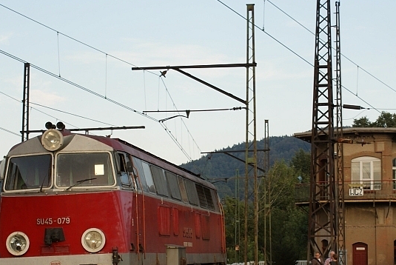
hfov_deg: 20.2
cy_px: 207
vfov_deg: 13.5
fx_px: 1112
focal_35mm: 101
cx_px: 248
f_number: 8
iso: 100
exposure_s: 1/100
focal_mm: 40
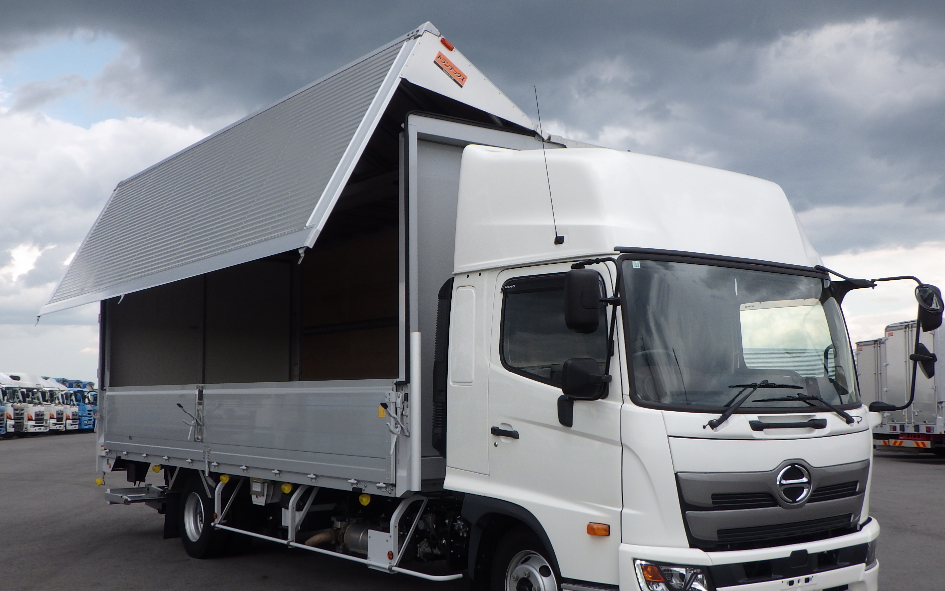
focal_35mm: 39
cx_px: 493
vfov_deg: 32.7
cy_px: 325
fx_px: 1004
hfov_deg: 50.4
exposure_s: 1/400
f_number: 4.6
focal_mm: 6.1
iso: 125
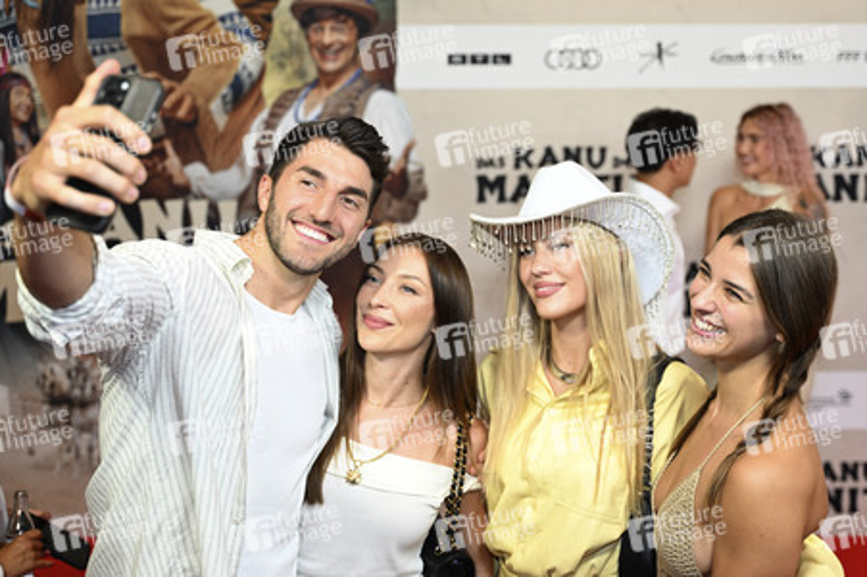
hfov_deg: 41.1
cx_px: 434
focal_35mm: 48
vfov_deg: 28.0
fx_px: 1155
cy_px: 288
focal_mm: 48
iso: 250
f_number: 2.8
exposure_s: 1/160
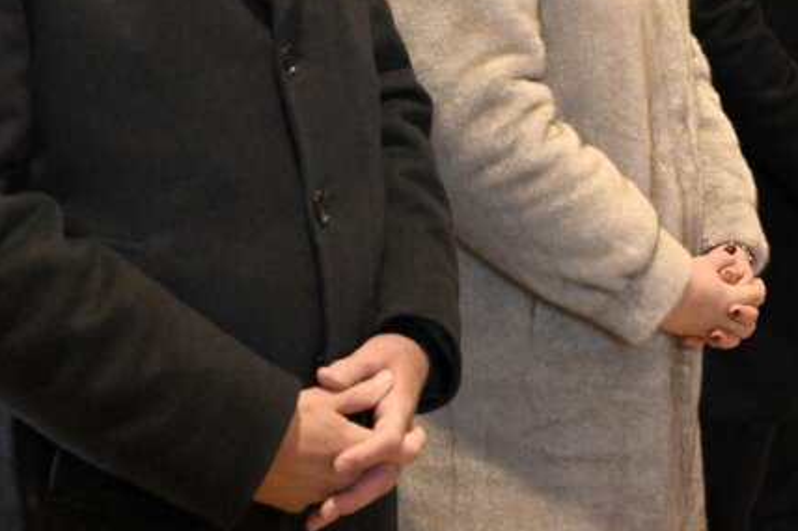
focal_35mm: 80
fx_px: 1777
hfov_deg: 25.2
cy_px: -40
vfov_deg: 16.5
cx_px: 503
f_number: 4
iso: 5000
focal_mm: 33.5
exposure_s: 1/400
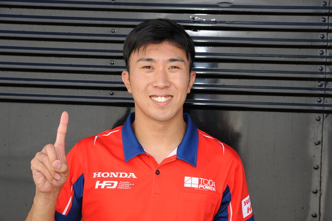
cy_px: 110
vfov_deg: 20.9
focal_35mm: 65
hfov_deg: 31.0
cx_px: 166
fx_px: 599
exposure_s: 1/250
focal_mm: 65
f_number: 8
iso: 200
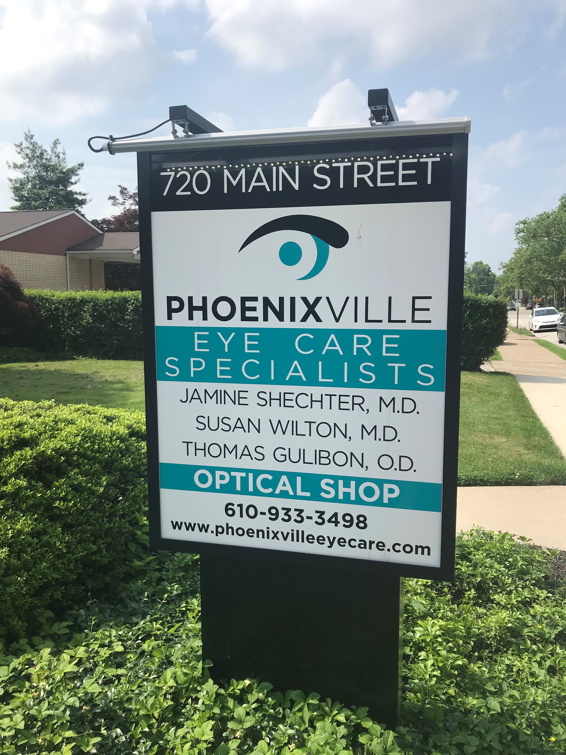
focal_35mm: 28
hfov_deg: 49.7
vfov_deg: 63.5
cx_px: 283
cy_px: 378
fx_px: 611
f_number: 1.8
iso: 20
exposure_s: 1/2660
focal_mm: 3.99
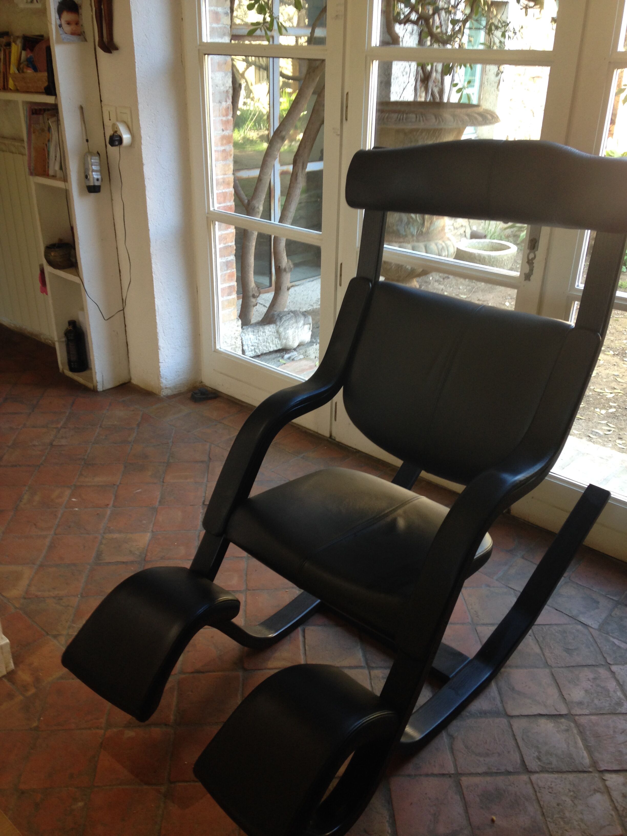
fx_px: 797
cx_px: 314
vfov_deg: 55.4
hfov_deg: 42.9
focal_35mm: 33
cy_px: 418
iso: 64
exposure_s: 1/20
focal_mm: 4.12
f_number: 2.4
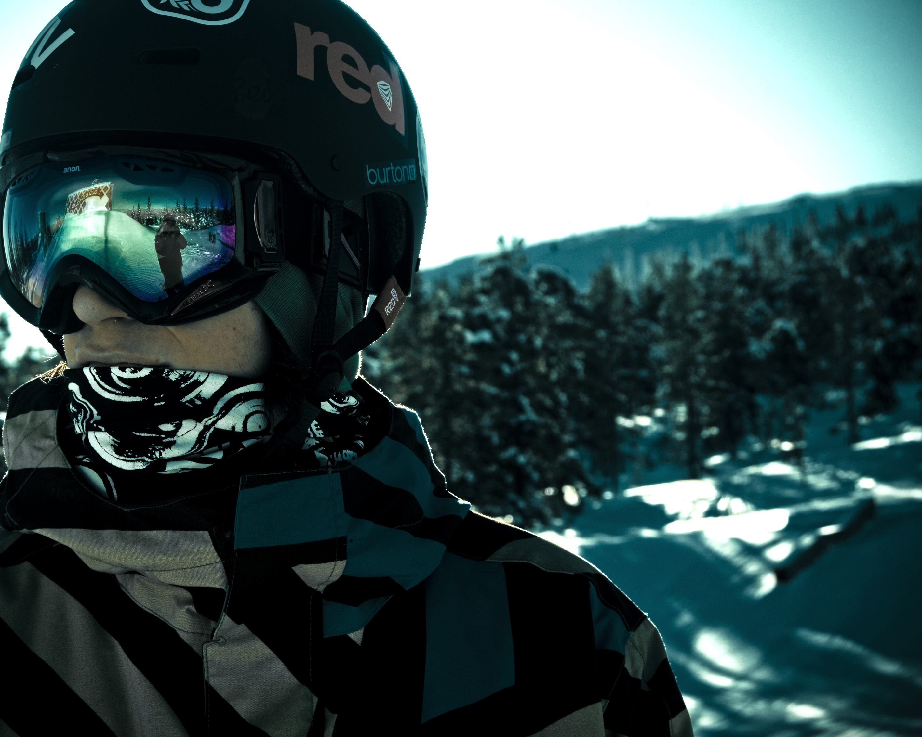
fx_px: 2101
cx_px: 390
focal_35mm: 77
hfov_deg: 24.7
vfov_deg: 19.9
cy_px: 343
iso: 100
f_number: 8
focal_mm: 40
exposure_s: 1/200
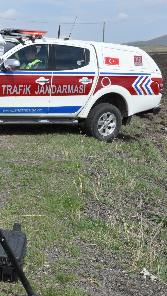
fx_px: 598
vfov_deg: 27.9
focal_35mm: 76
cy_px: 147
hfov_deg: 15.5
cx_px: -13
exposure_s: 1/800
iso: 1000
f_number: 14
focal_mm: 32
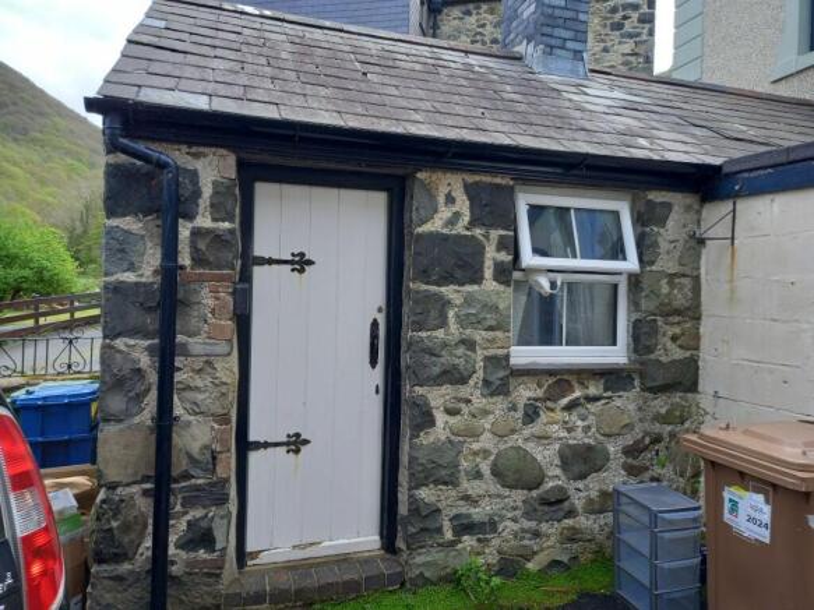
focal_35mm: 25
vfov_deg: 54.9
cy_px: 305
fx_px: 588
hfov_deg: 69.4
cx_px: 407
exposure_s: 1/104
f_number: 2
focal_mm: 4.6
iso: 25
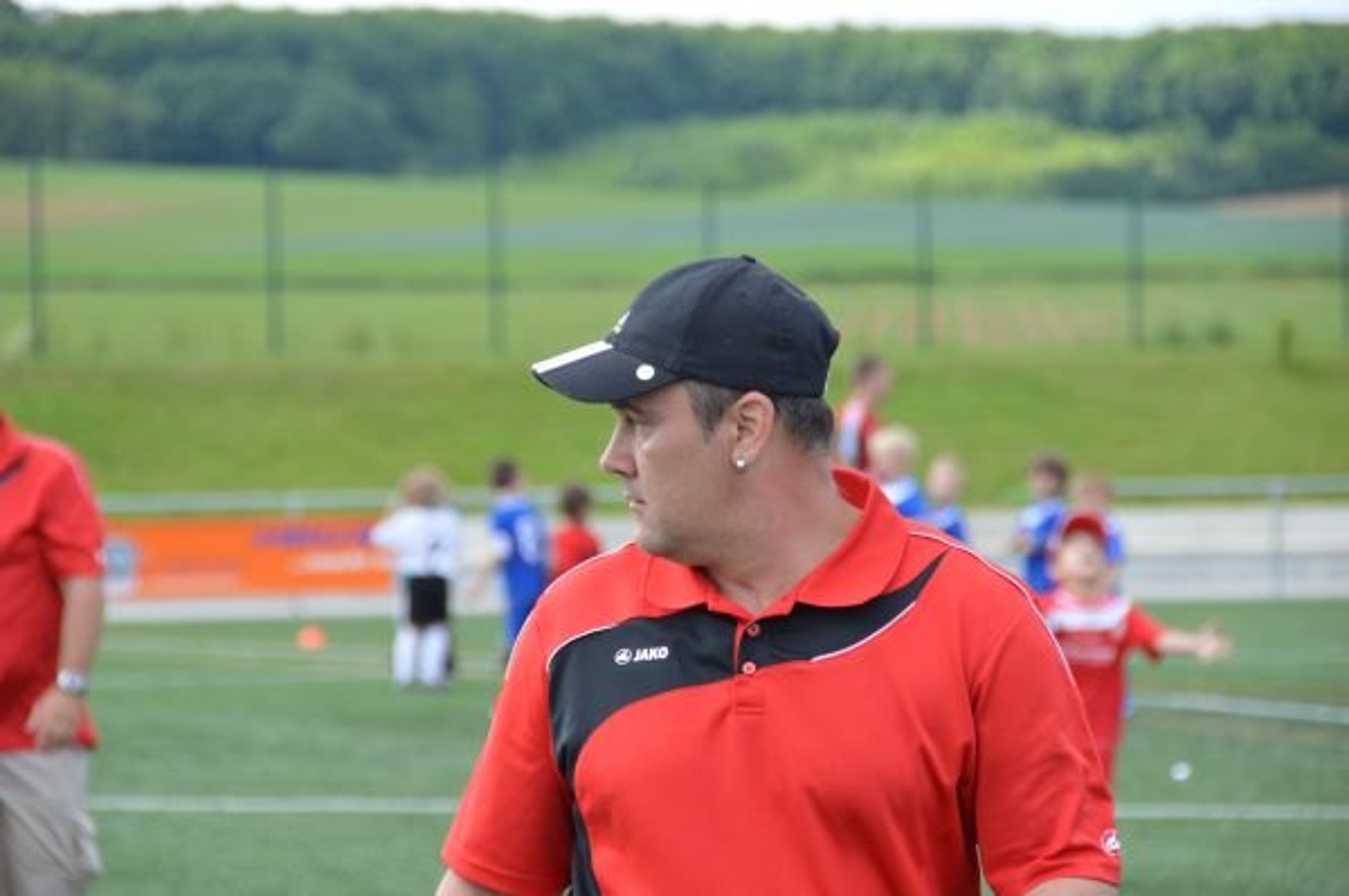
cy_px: 448
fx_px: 7301
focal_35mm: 195
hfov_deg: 10.6
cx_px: 674
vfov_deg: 7.0
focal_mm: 130
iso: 400
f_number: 5.6
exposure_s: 1/500
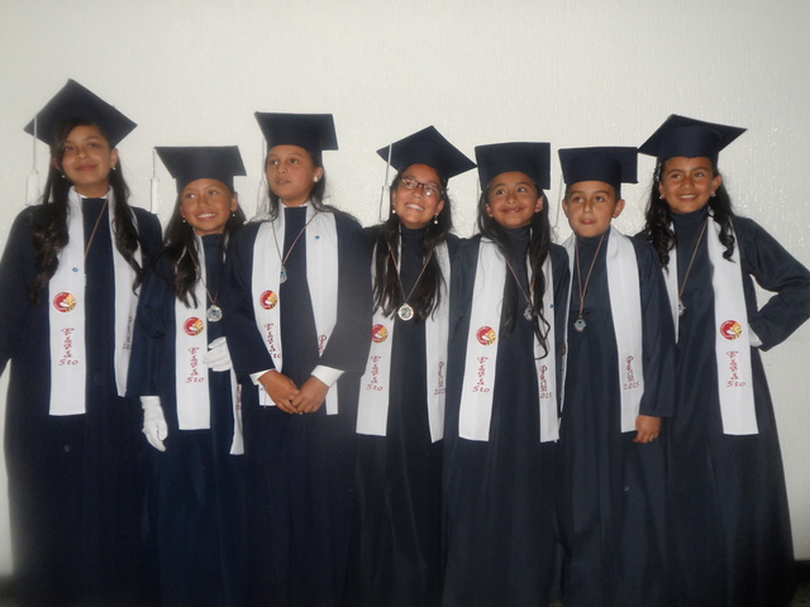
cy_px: 304
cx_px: 405
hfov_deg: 63.4
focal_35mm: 28
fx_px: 655
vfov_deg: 49.7
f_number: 3.1
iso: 240
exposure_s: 1/30
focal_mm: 4.9
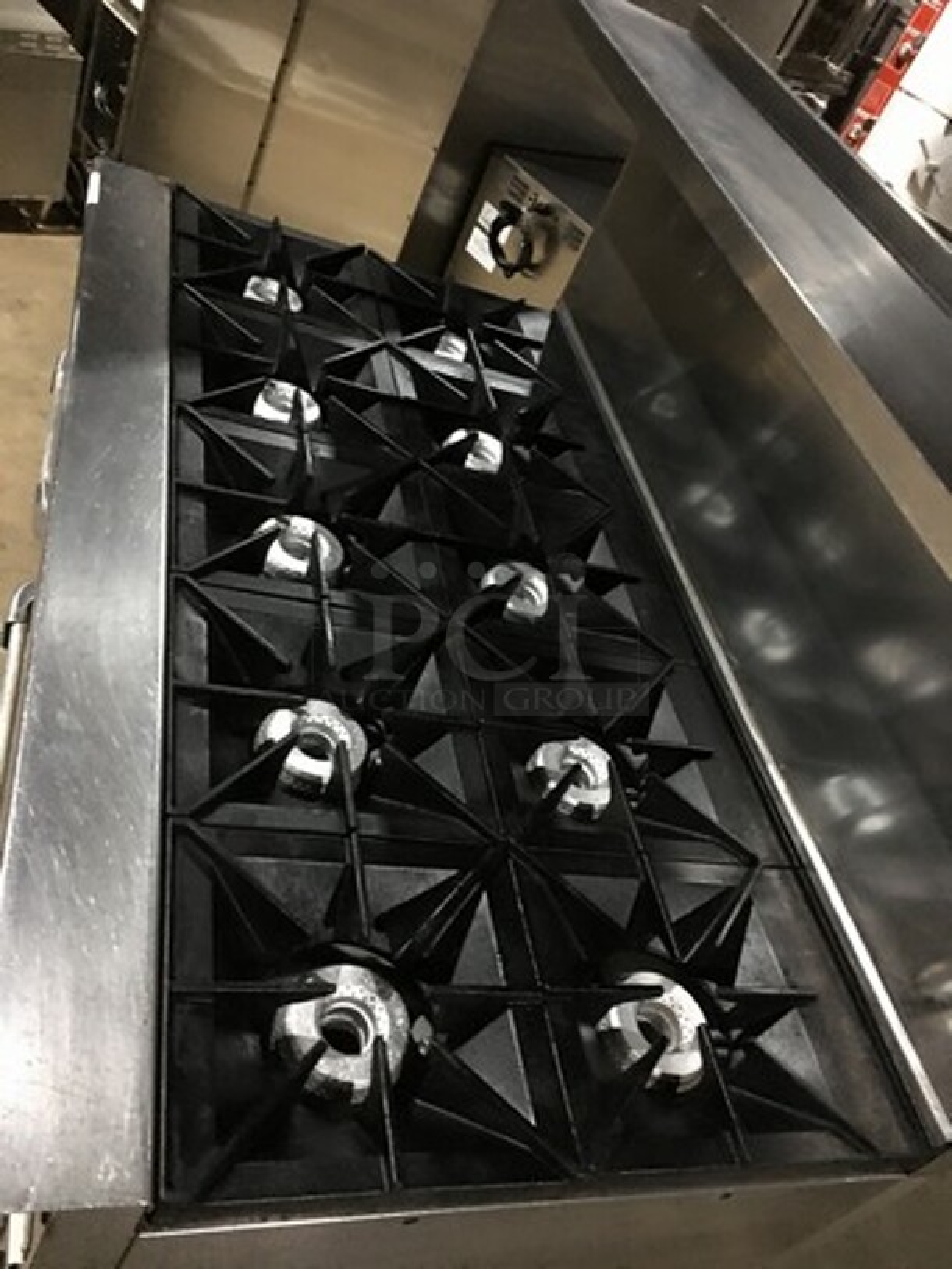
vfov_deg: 61.7
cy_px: 634
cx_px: 476
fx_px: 1063
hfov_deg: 48.2
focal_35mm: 29
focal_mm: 4.15
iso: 80
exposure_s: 1/4
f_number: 2.2
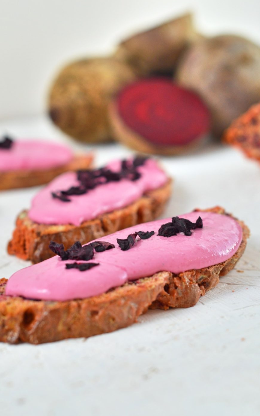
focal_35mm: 78
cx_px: 131
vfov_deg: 26.5
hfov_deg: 16.7
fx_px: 884
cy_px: 210
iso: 400
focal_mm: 50
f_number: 4.5
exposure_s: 1/80
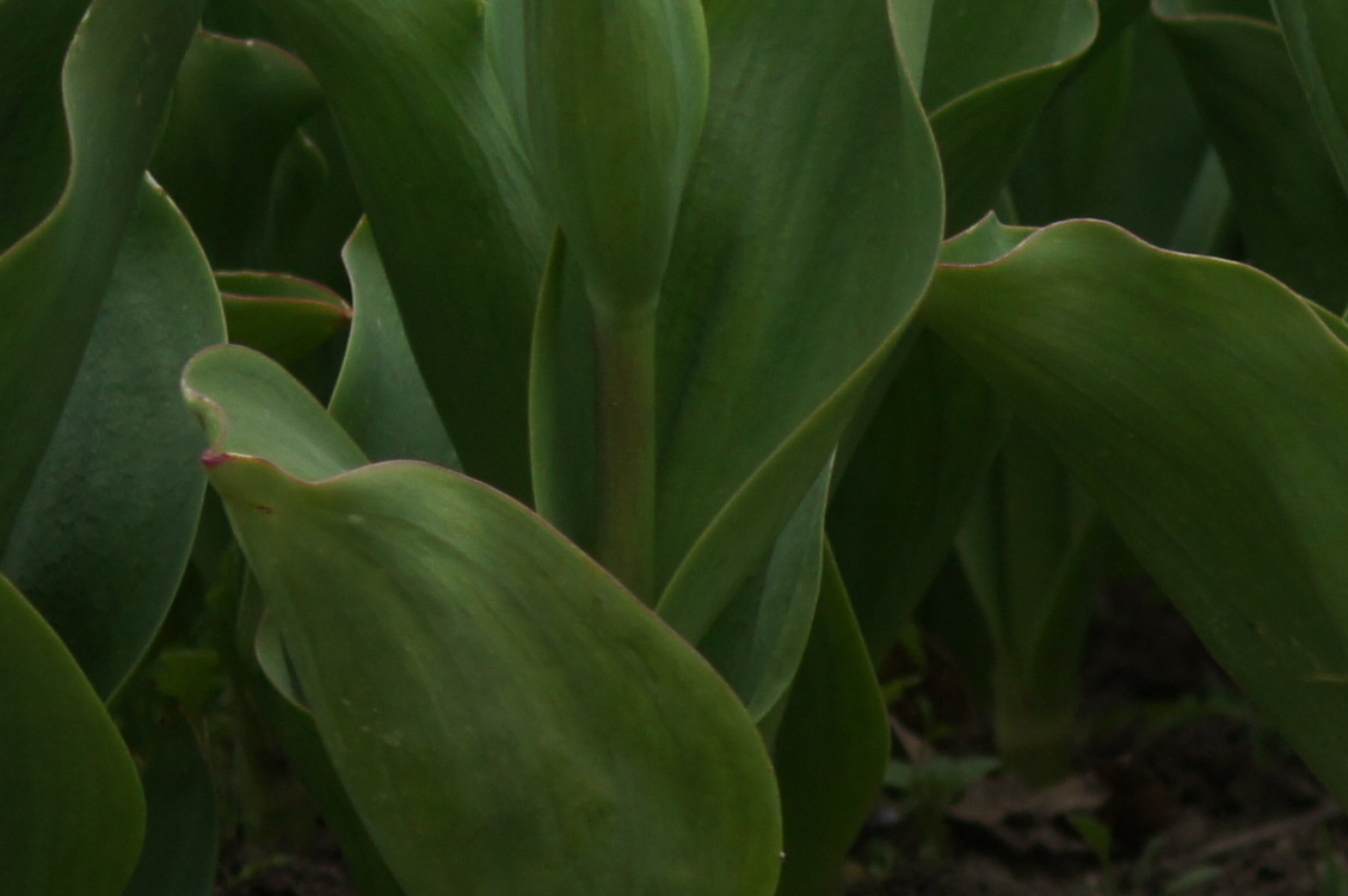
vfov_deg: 2.3
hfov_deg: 3.4
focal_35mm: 610
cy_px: 236
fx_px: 22824
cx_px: 767
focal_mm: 100
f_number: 5.6
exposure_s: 1/200
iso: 200
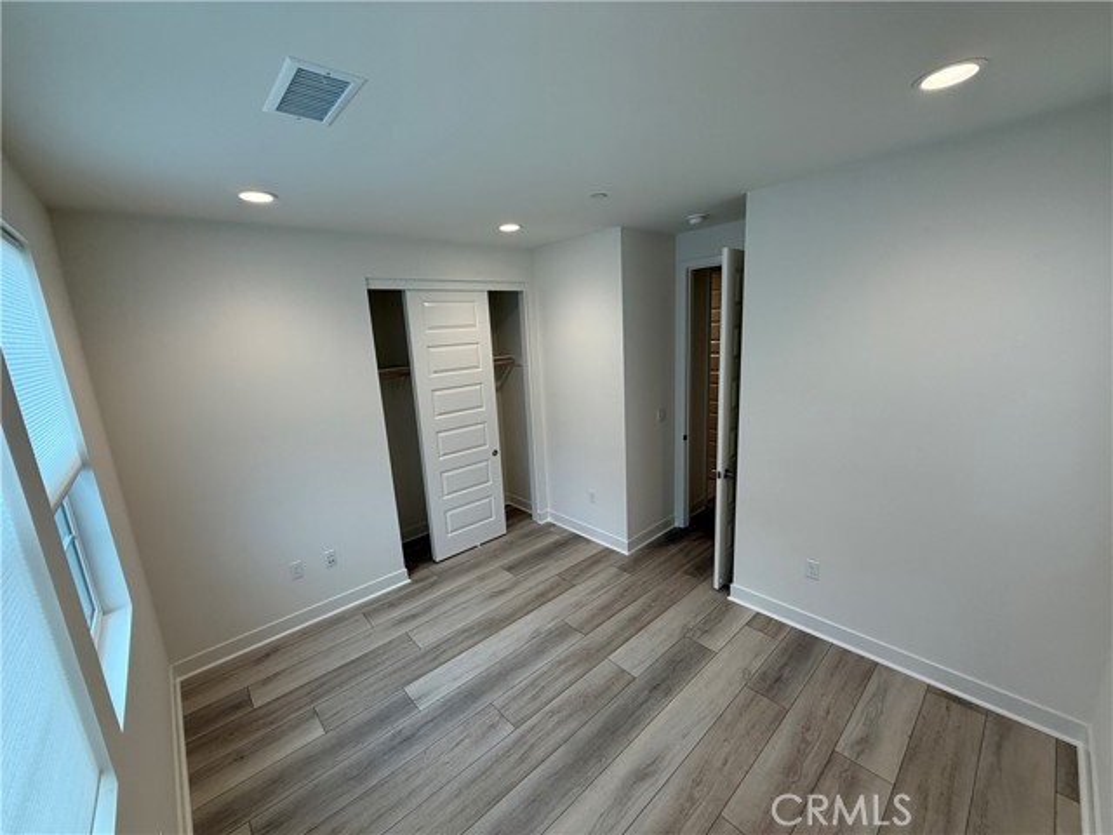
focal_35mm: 14
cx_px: 556
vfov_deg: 85.7
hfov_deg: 102.1
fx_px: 450
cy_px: 418
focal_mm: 2.22
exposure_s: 1/120
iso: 125
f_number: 2.2
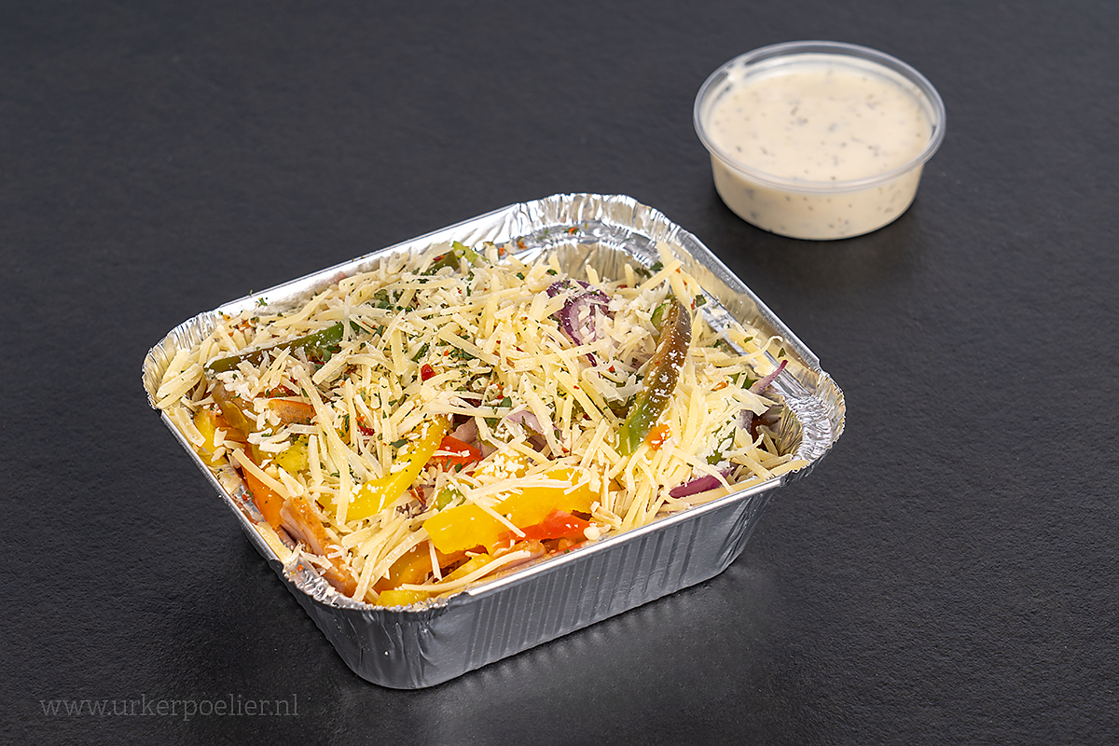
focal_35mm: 90
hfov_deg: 22.6
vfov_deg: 15.2
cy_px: 373
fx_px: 2797
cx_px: 560
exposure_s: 1/160
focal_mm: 90
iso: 100
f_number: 9
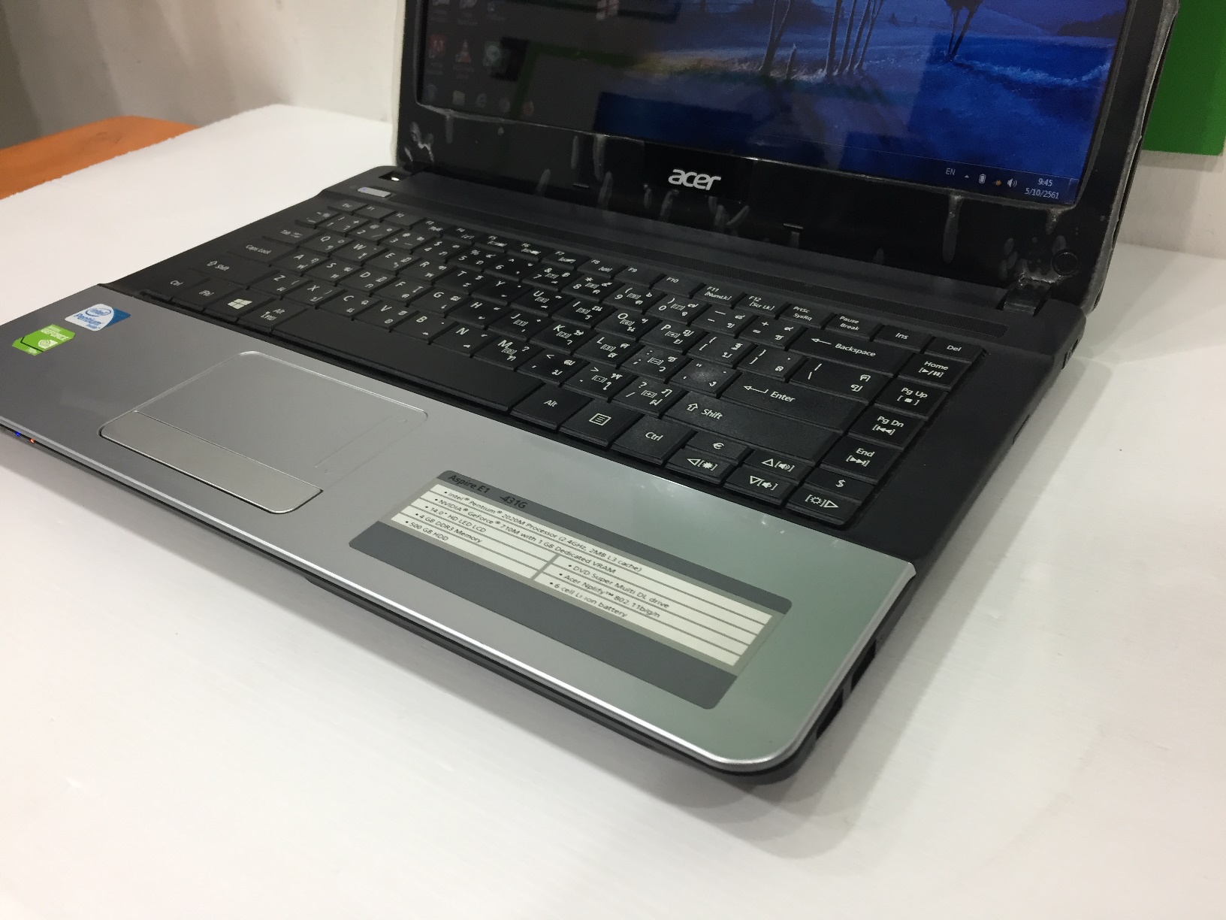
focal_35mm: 29
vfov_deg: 48.2
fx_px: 1027
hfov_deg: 61.7
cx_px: 613
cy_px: 460
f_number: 2.2
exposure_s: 1/33
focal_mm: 4.15
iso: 80
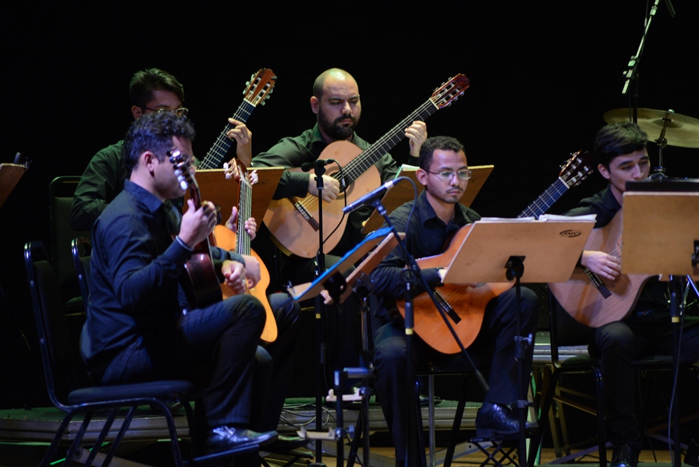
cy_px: 234
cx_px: 350
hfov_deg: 6.9
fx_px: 5828
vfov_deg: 4.6
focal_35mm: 300
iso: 2500
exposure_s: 1/100
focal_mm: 300
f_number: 5.6
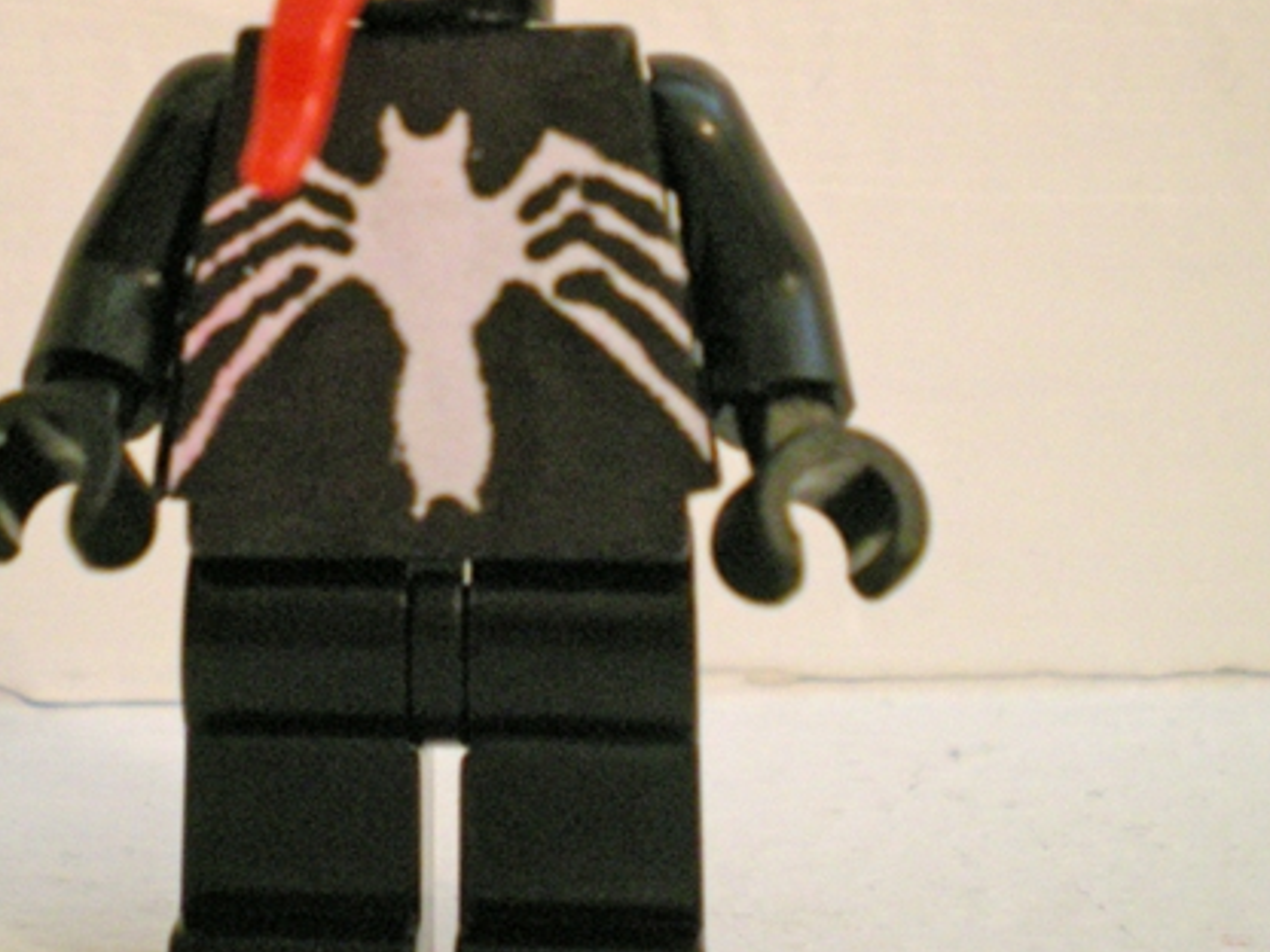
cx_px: 369
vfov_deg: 19.9
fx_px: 2678
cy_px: 171
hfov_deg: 26.4
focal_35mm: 73
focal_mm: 6.3
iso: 315
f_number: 3.1
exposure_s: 1/8
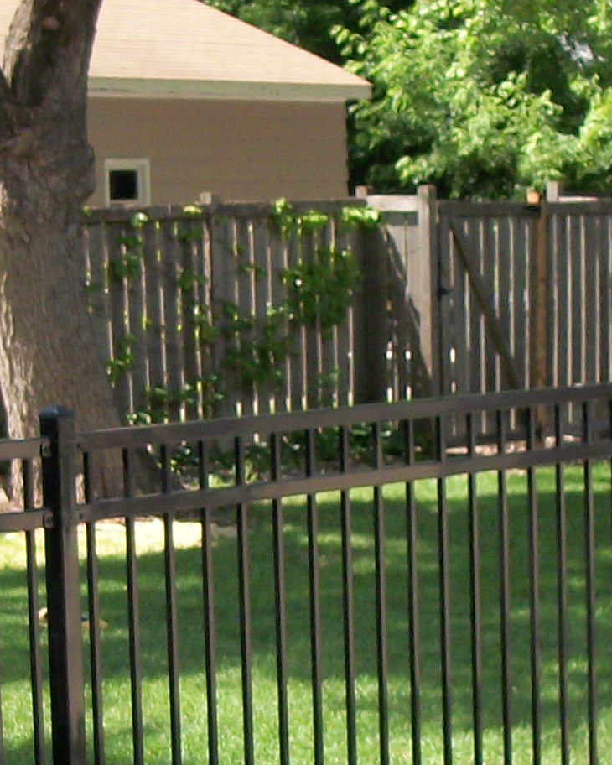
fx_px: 3101
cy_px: 656
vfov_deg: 14.0
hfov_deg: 11.3
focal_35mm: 137
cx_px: 361
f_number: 2.9
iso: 80
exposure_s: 1/400
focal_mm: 5.7
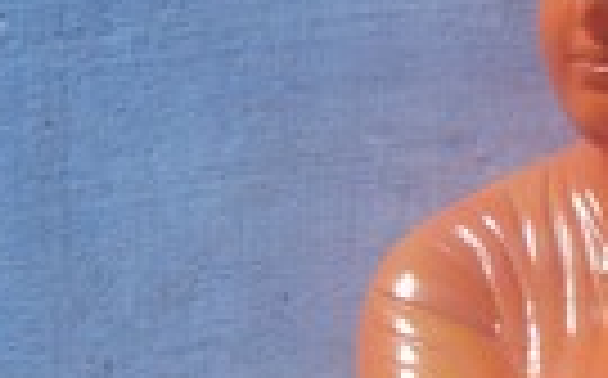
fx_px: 2085
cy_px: 308
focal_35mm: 126
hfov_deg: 16.2
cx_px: 631
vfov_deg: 10.3
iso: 80
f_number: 2.9
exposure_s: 1/50
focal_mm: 5.7
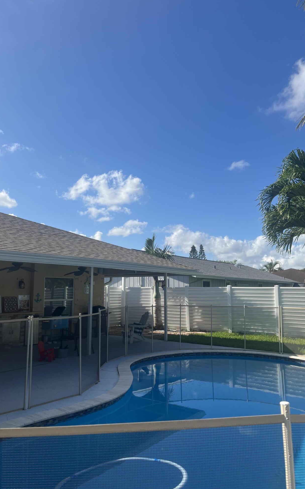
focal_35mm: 28
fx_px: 373
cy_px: 243
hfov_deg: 44.5
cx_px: 137
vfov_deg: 66.5
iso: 50
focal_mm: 5.1
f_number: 1.6
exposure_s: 1/3876
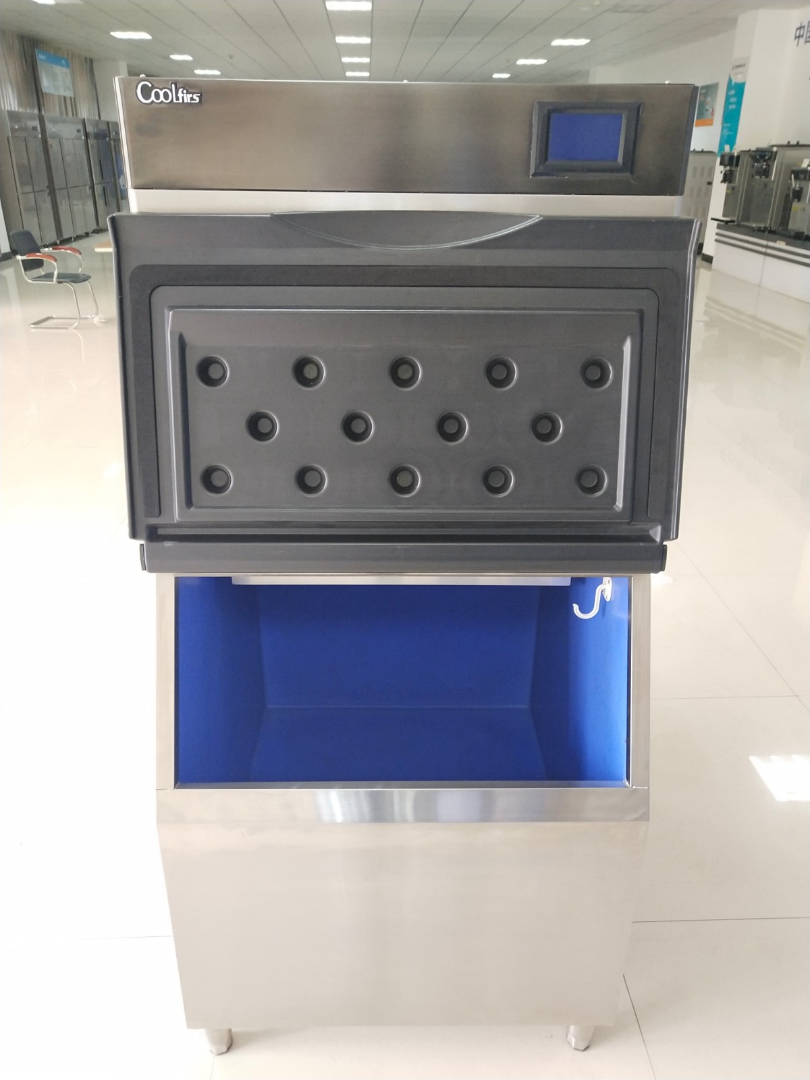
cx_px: 405
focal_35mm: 30
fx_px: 936
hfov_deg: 46.8
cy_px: 540
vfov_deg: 60.0
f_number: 1.8
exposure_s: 1/33.3
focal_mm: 3.95
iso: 446
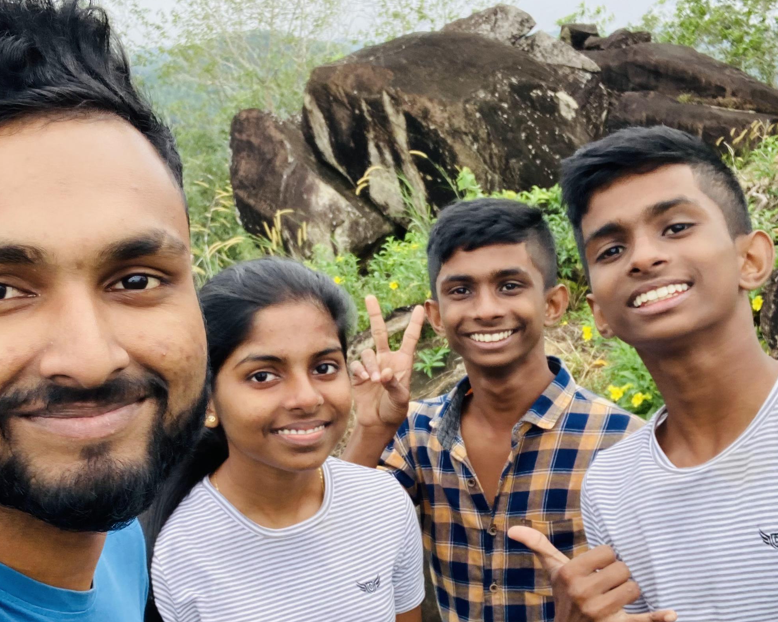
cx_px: 366
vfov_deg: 30.8
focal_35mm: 49
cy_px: 373
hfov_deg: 38.0
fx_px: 1128
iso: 40
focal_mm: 2.87
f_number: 2.2
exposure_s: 1/121
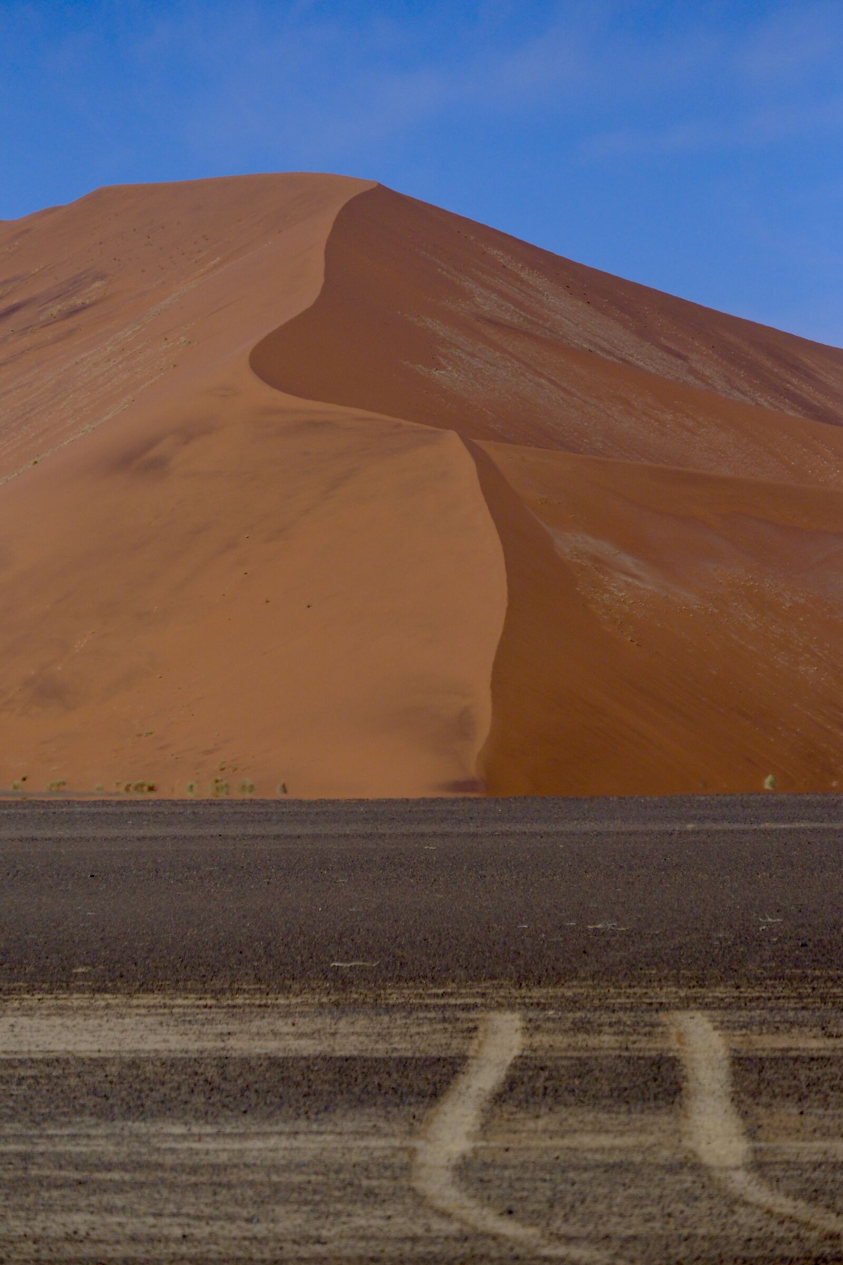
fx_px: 8219
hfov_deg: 5.9
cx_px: 422
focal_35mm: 234
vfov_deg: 8.8
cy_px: 632
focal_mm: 156.1
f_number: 4.5
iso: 1000
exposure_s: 1/8000
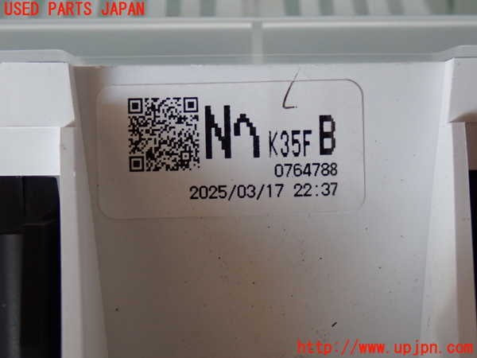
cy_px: 179
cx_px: 238
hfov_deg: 33.2
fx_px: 799
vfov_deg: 25.2
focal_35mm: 58
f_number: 3.5
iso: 500
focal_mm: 10.35
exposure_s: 1/60
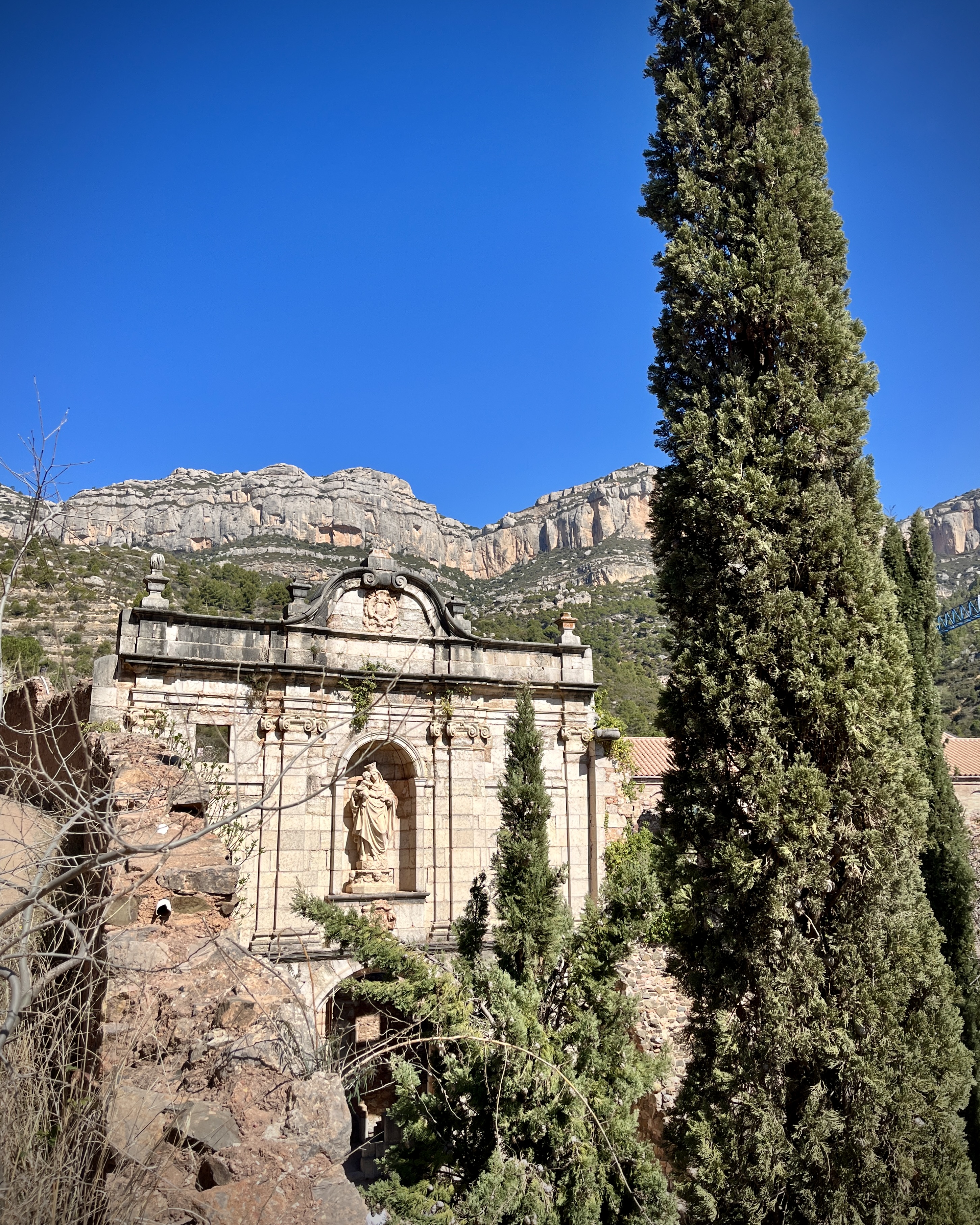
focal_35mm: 28
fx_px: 1015
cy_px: 588
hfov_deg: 51.5
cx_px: 485
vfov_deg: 62.2
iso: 50
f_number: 1.6
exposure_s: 1/3413
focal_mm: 5.1
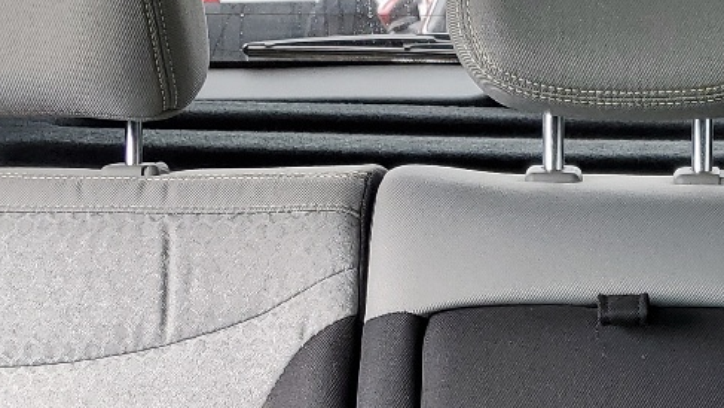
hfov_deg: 22.2
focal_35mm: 93
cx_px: 693
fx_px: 1785
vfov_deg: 12.6
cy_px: 529
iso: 50
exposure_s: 1/120
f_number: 1.5
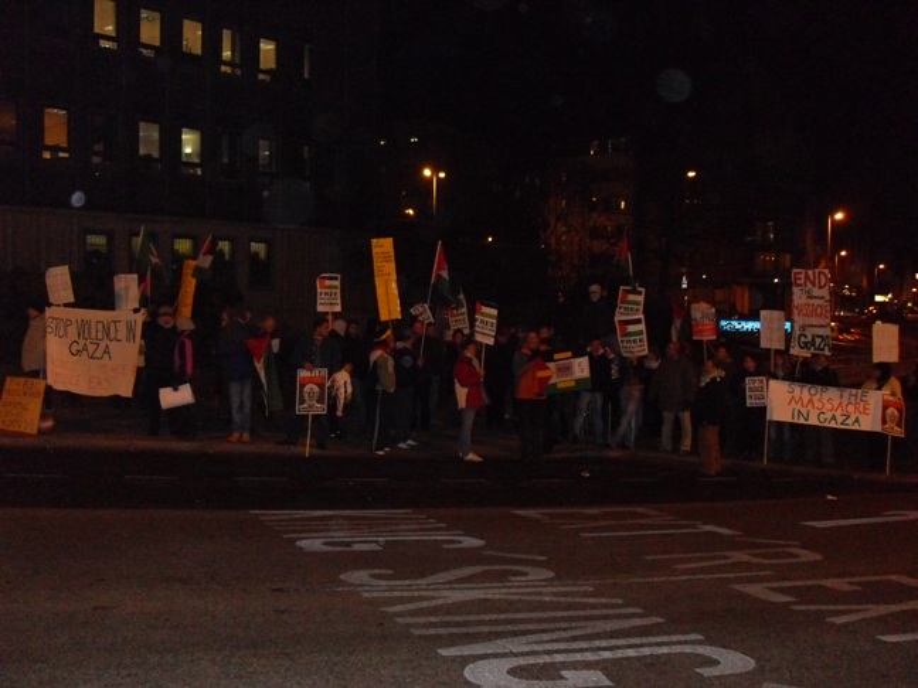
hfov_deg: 50.1
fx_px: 981
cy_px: 344
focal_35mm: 37
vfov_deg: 38.7
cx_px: 459
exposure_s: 1/45
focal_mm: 6.3
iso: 400
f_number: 2.8
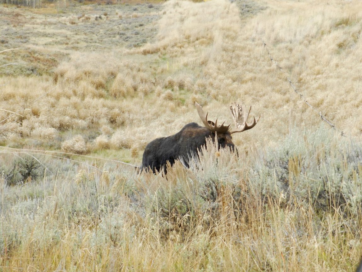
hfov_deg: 25.7
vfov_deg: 19.4
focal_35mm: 76
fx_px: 795
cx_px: 181
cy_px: 136
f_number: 4.8
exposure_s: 1/320
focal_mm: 13.5
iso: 160
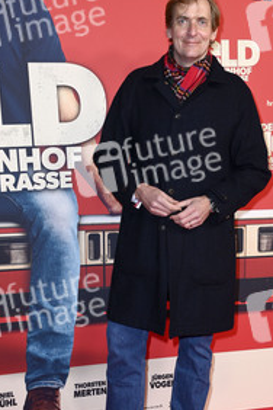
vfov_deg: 29.6
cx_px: 189
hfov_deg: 19.9
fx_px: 773
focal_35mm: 68
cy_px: 236
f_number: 5.6
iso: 640
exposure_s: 1/200
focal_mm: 48
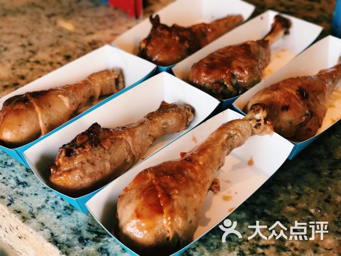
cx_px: 170
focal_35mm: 57
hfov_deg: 33.8
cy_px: 128
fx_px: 562
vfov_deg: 25.7
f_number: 2.8
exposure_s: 1/52
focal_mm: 6.6
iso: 64
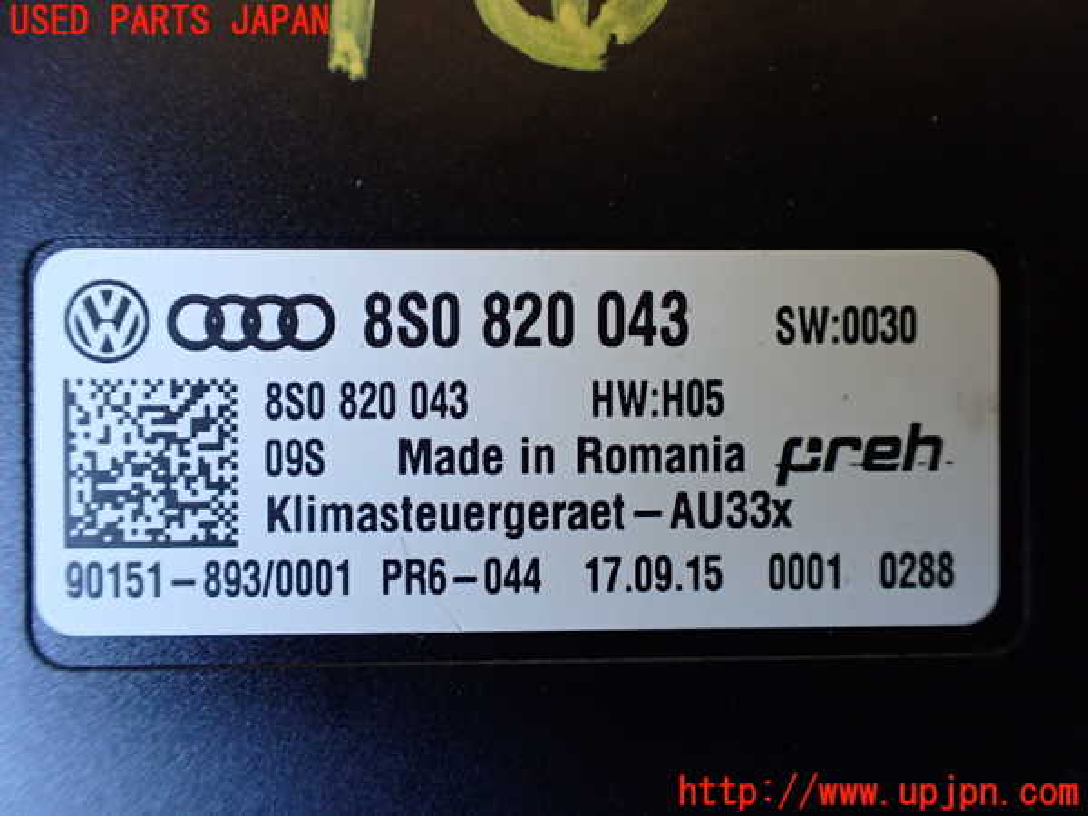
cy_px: 408
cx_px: 544
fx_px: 943
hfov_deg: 60.0
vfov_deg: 46.8
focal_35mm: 30
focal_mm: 5.4
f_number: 2.3
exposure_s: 1/125
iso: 640
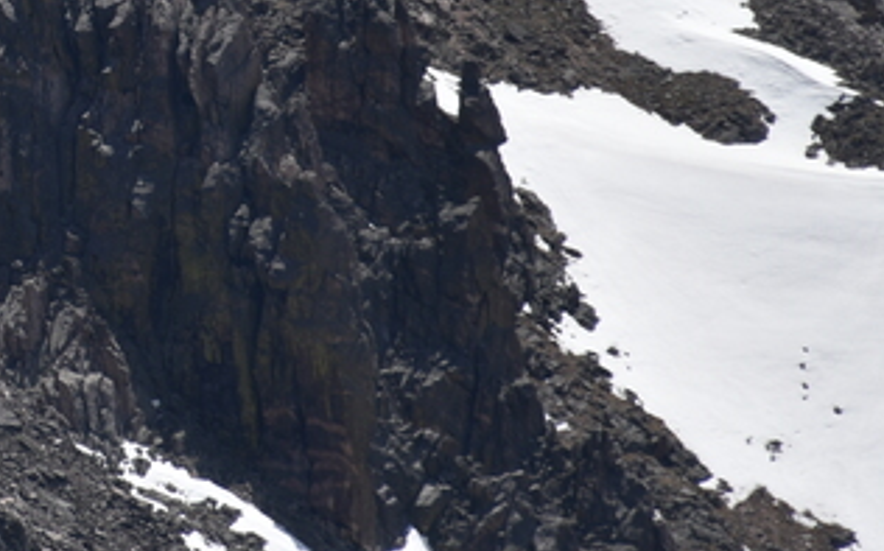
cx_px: -263
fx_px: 29853
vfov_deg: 1.1
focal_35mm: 1240
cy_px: -165
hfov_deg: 1.7
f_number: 9
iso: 100
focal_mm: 300
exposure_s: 1/640
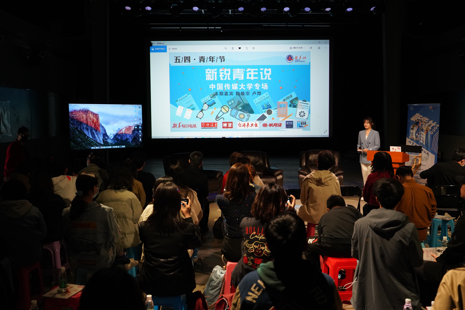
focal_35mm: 38
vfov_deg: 35.1
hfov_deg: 50.7
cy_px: 155
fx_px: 491
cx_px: 232
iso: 2500
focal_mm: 38
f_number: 4.5
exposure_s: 1/200
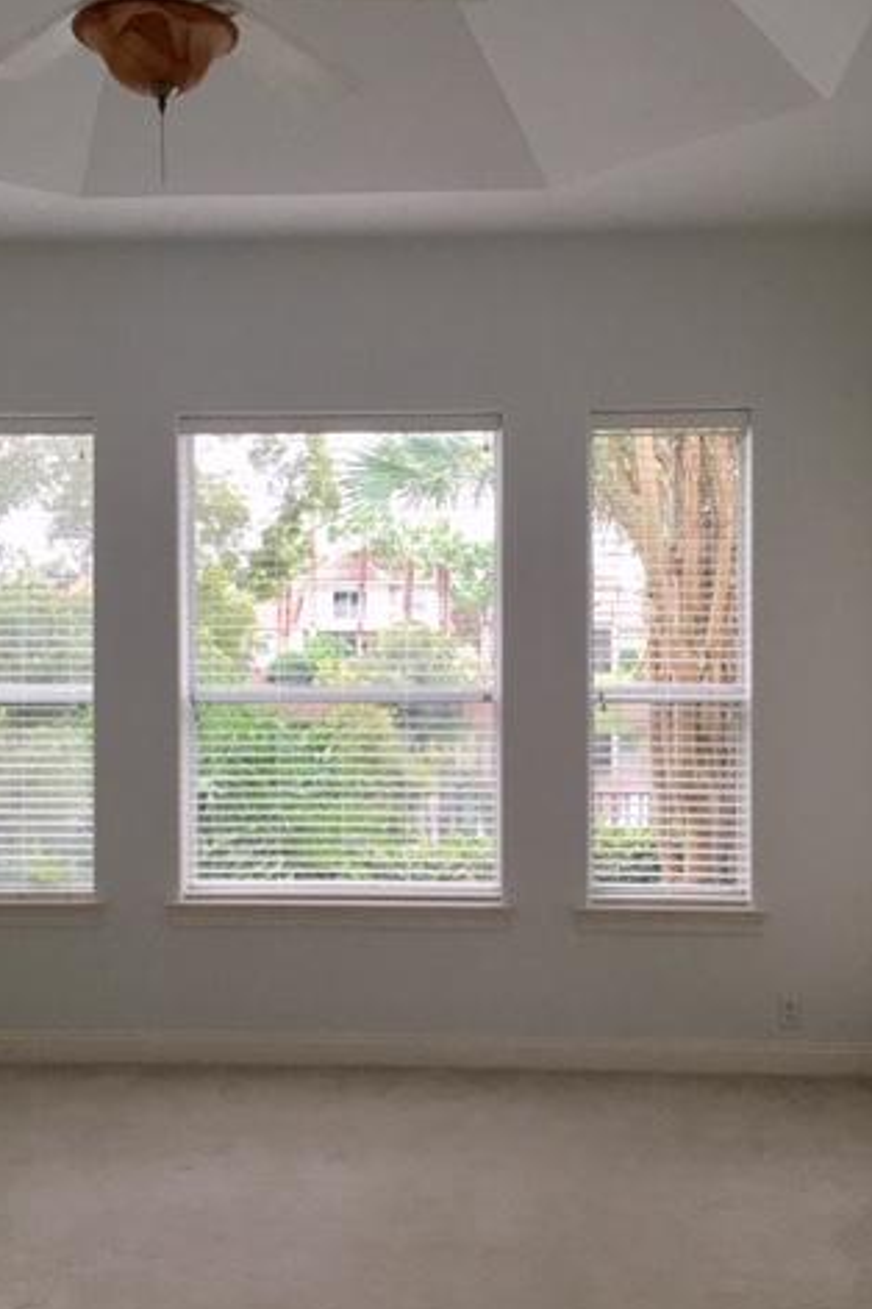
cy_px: 659
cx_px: 430
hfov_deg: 32.6
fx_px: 1490
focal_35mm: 41
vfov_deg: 47.4
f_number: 2.2
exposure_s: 1/30
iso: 40
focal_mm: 4.15
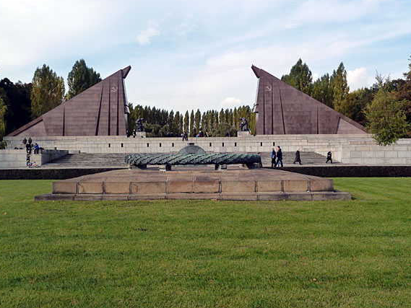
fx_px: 463
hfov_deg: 47.8
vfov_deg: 36.8
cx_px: 196
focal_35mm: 39
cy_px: 146
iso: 125
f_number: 4.5
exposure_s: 1/400
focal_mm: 6.1
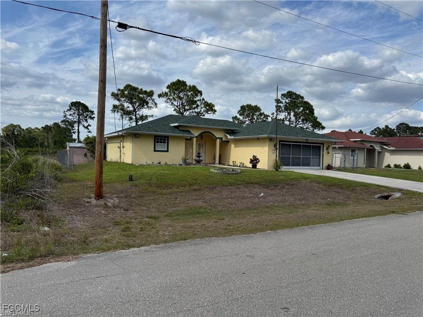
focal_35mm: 24
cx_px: 212
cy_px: 158
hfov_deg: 71.6
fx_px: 293
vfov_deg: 56.8
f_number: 1.78
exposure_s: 1/7092
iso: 80
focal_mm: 6.76
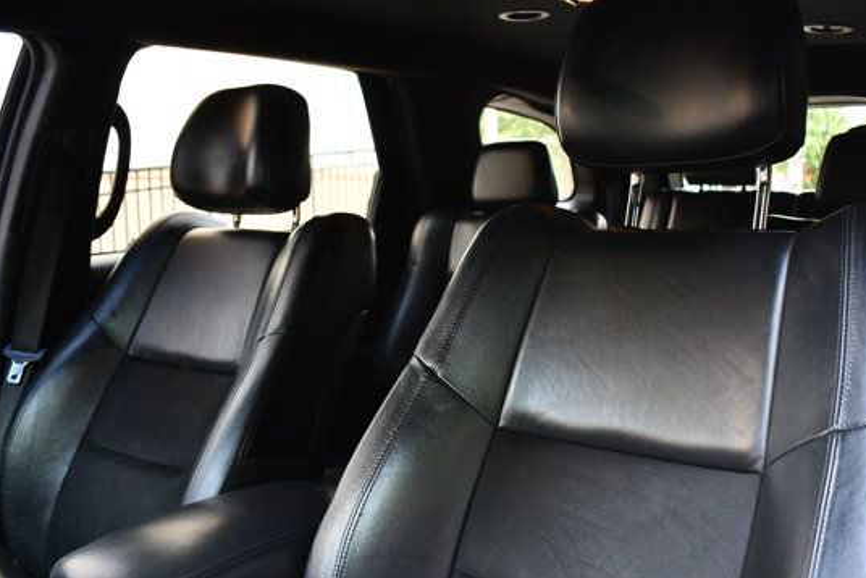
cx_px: 477
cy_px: 319
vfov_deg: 36.0
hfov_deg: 51.8
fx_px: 890
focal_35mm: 37
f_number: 3.8
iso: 800
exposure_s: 1/125
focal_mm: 21
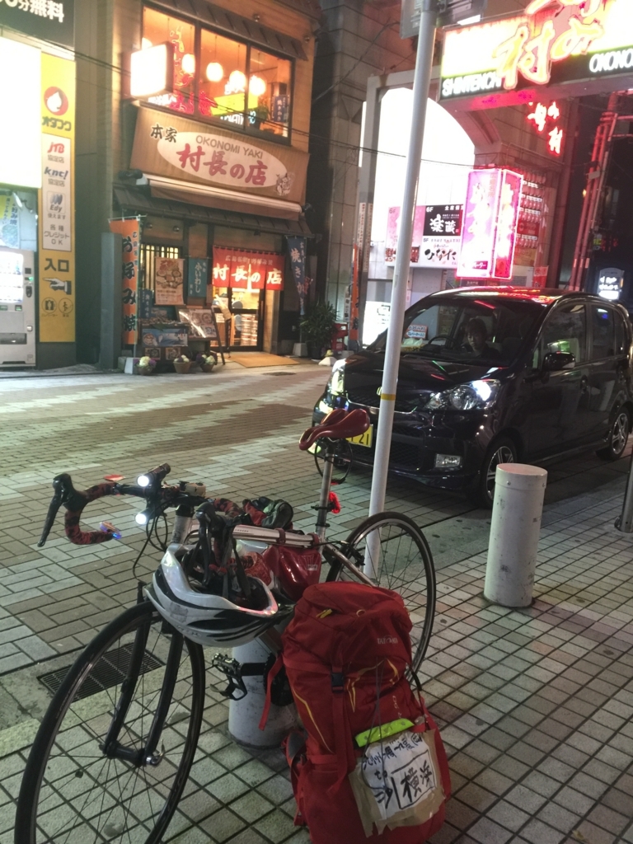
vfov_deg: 61.7
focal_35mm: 29
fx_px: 707
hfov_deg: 48.2
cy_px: 422
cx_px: 316
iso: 100
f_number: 2.2
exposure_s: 1/4
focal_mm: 4.15
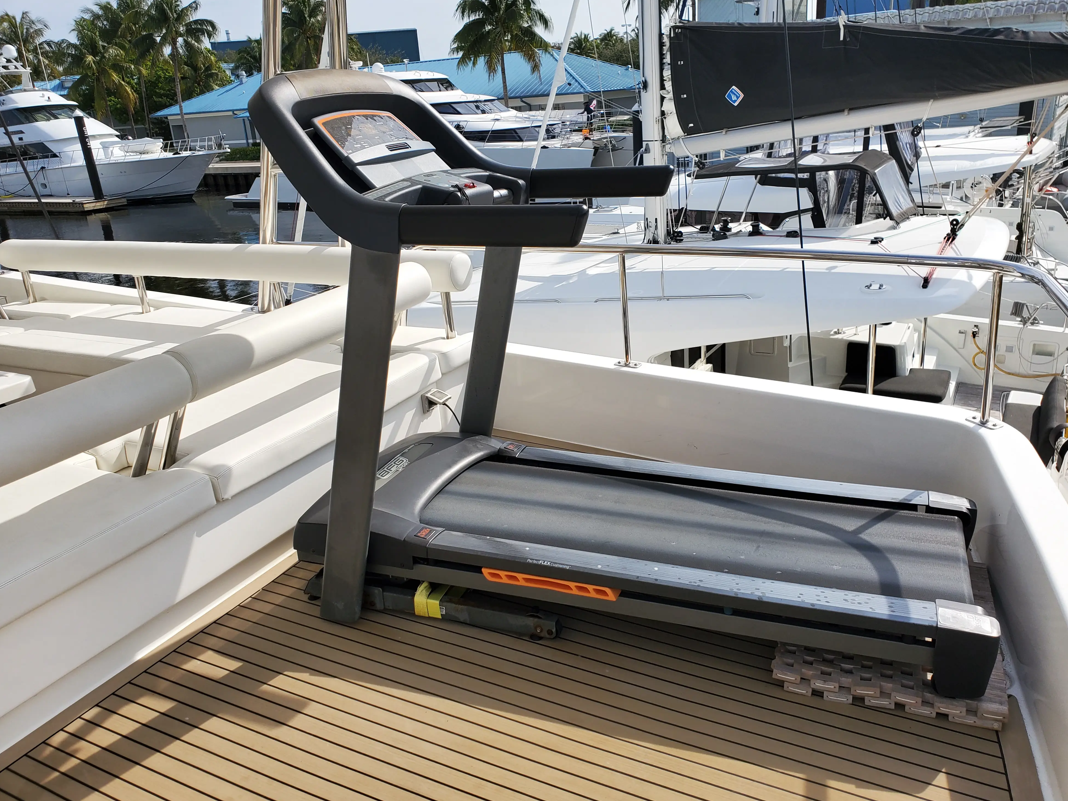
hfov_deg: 65.3
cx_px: 545
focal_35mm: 27
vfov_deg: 51.3
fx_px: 833
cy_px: 393
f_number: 2.4
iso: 50
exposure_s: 1/2059
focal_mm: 4.3
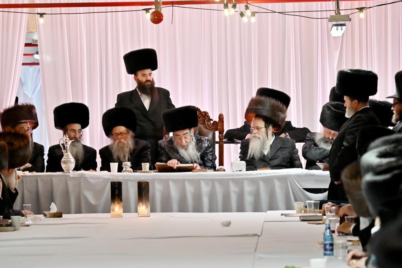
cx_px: 201
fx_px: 2009
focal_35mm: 180
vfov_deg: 7.6
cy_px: 134
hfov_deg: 11.4
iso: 1250
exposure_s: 1/160
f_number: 4
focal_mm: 120
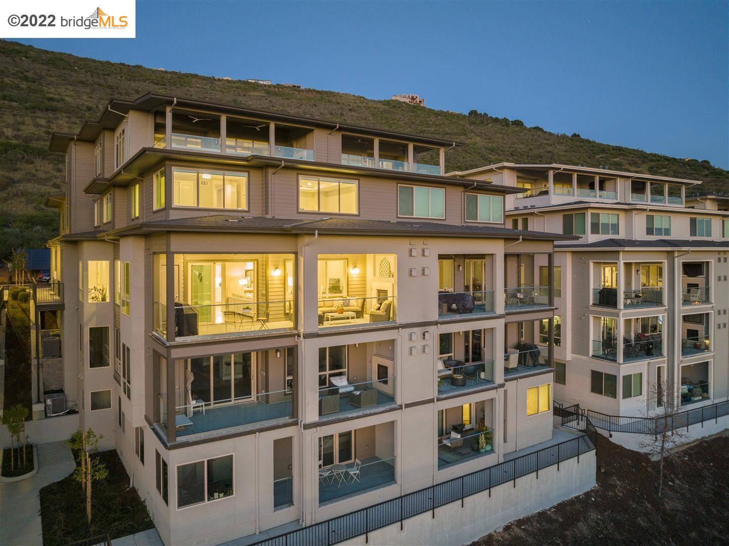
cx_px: 364
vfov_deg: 56.8
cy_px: 273
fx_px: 505
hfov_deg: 71.6
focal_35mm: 24
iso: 200
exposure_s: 1/2.5
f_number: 2.8
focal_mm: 12.29
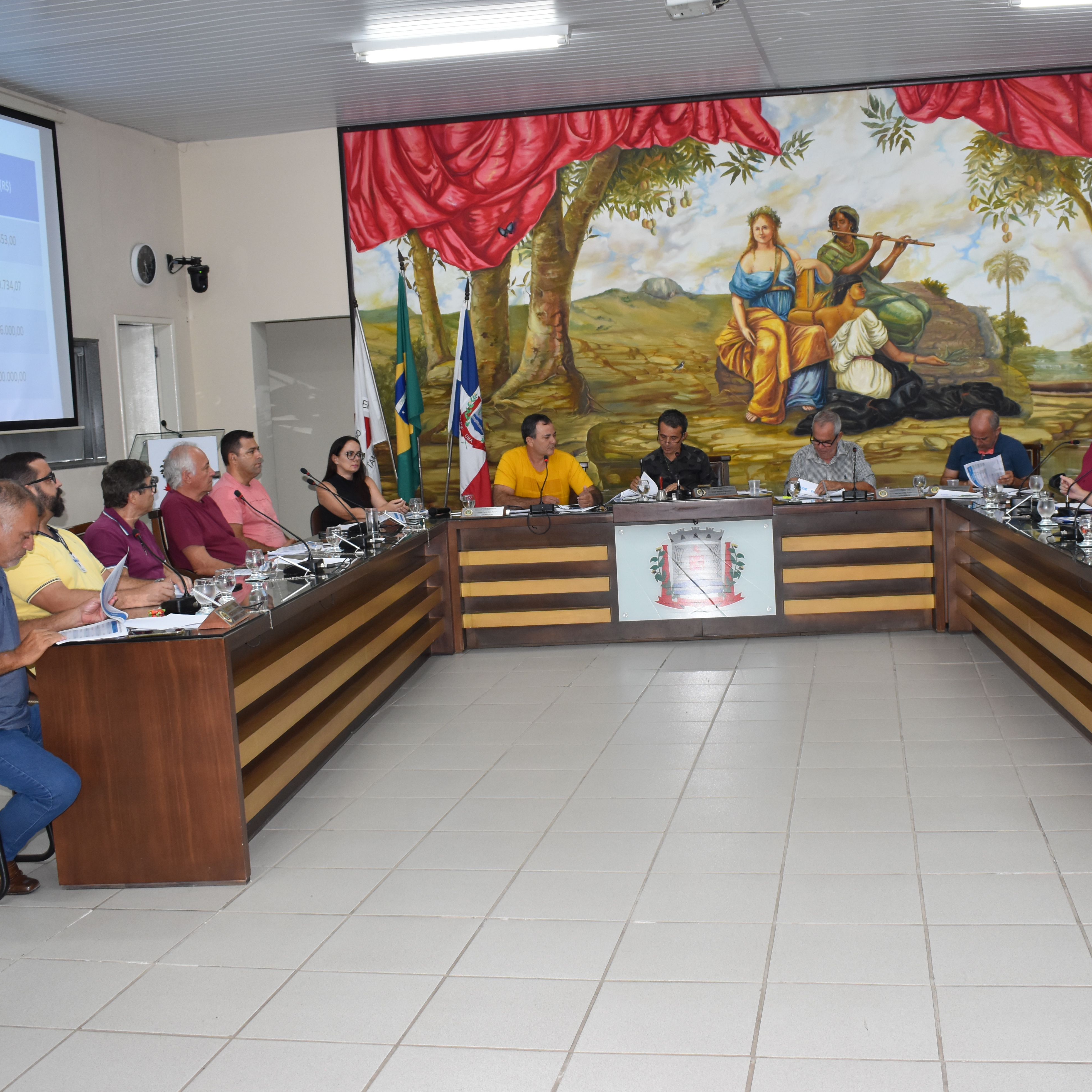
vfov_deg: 42.8
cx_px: 620
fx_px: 1392
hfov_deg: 42.7
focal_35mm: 39
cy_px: 550
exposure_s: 1/100
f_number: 5
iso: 800
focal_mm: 20
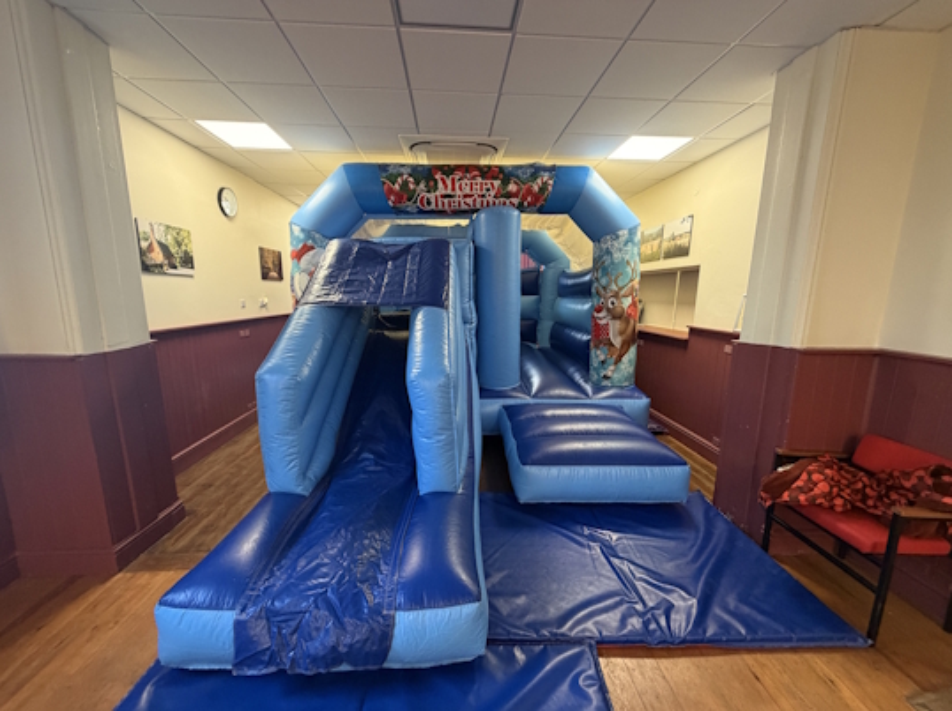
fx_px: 385
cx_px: 476
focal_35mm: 14
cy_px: 356
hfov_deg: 102.1
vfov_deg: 85.5
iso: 320
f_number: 2.2
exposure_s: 1/50
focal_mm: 2.22
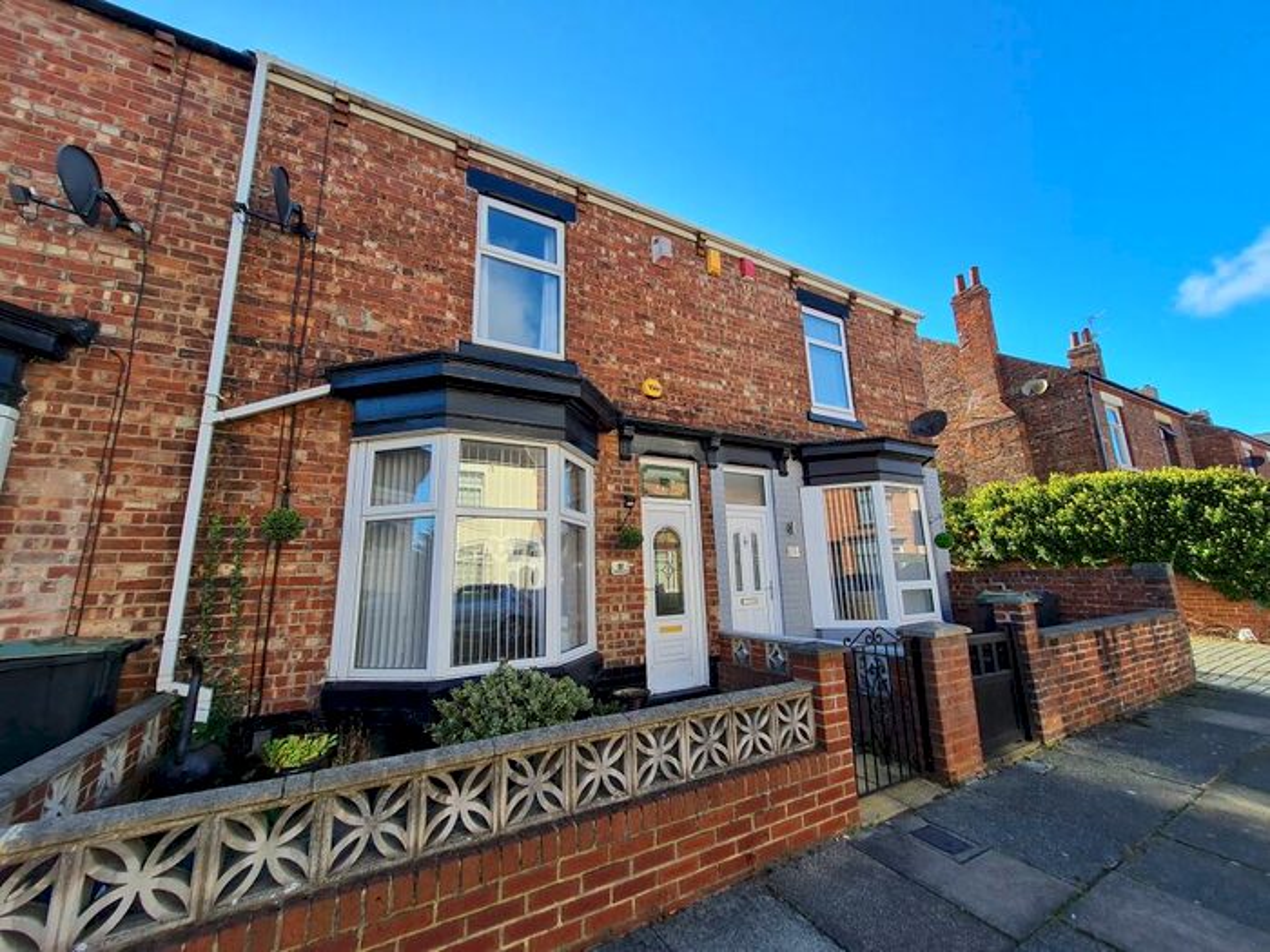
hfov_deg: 106.2
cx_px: 635
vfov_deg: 89.9
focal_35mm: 13
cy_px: 476
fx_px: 477
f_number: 2.2
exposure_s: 1/376
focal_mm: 1.74
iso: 50
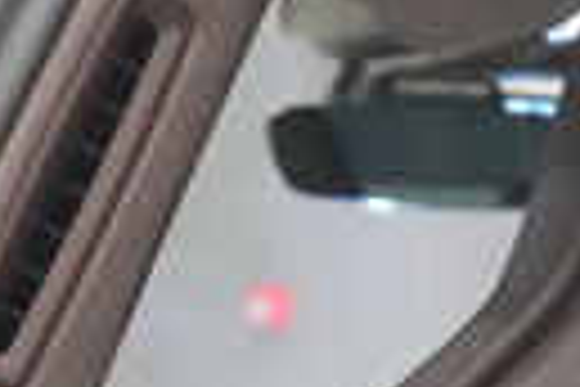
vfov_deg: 6.4
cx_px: 980
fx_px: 3367
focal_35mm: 209
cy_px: 670
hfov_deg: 9.5
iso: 12800
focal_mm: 35
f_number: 4
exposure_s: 1/30
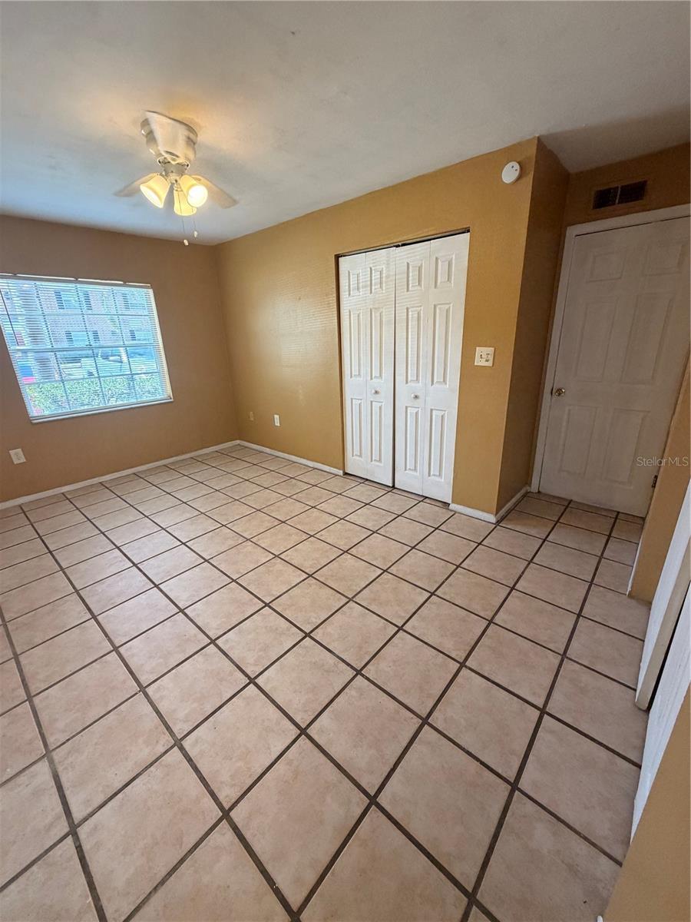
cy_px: 461
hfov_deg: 85.7
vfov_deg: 102.1
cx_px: 346
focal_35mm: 14
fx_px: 373
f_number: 2.2
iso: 250
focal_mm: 2.22
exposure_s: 1/121
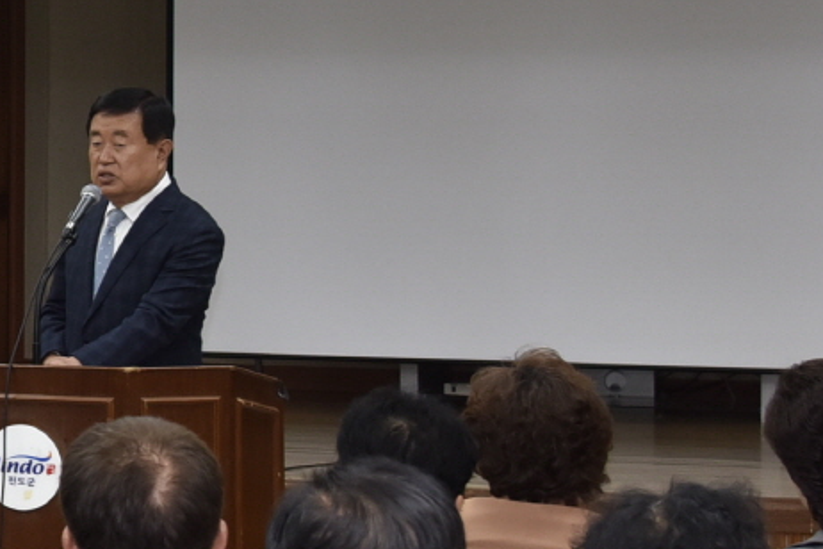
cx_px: -438
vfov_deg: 9.0
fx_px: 3475
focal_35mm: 152
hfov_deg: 12.8
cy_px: 150
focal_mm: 34
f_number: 4.5
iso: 640
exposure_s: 1/125
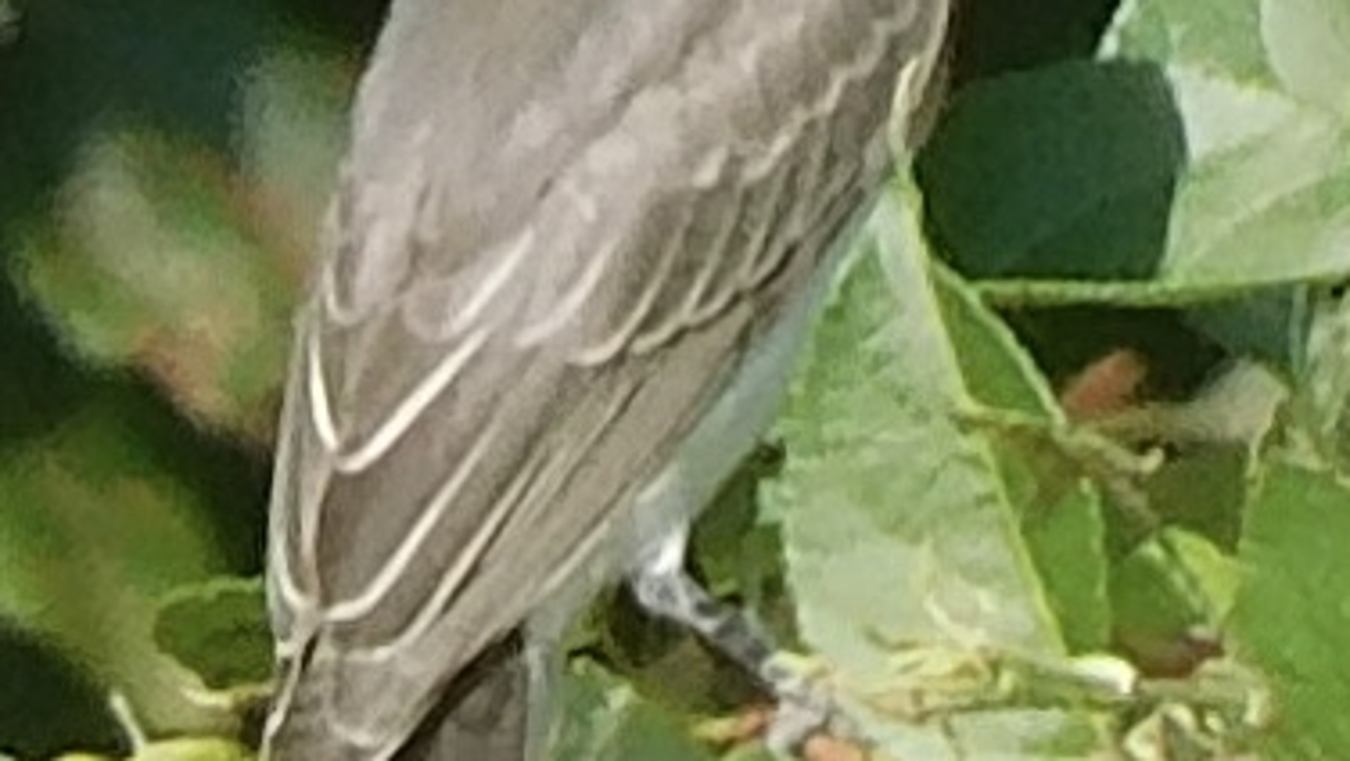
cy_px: 224
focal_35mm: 2951
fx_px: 105696
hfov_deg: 0.7
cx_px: 855
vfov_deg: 0.4
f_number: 5.6
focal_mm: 161.2
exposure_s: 1/320
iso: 125
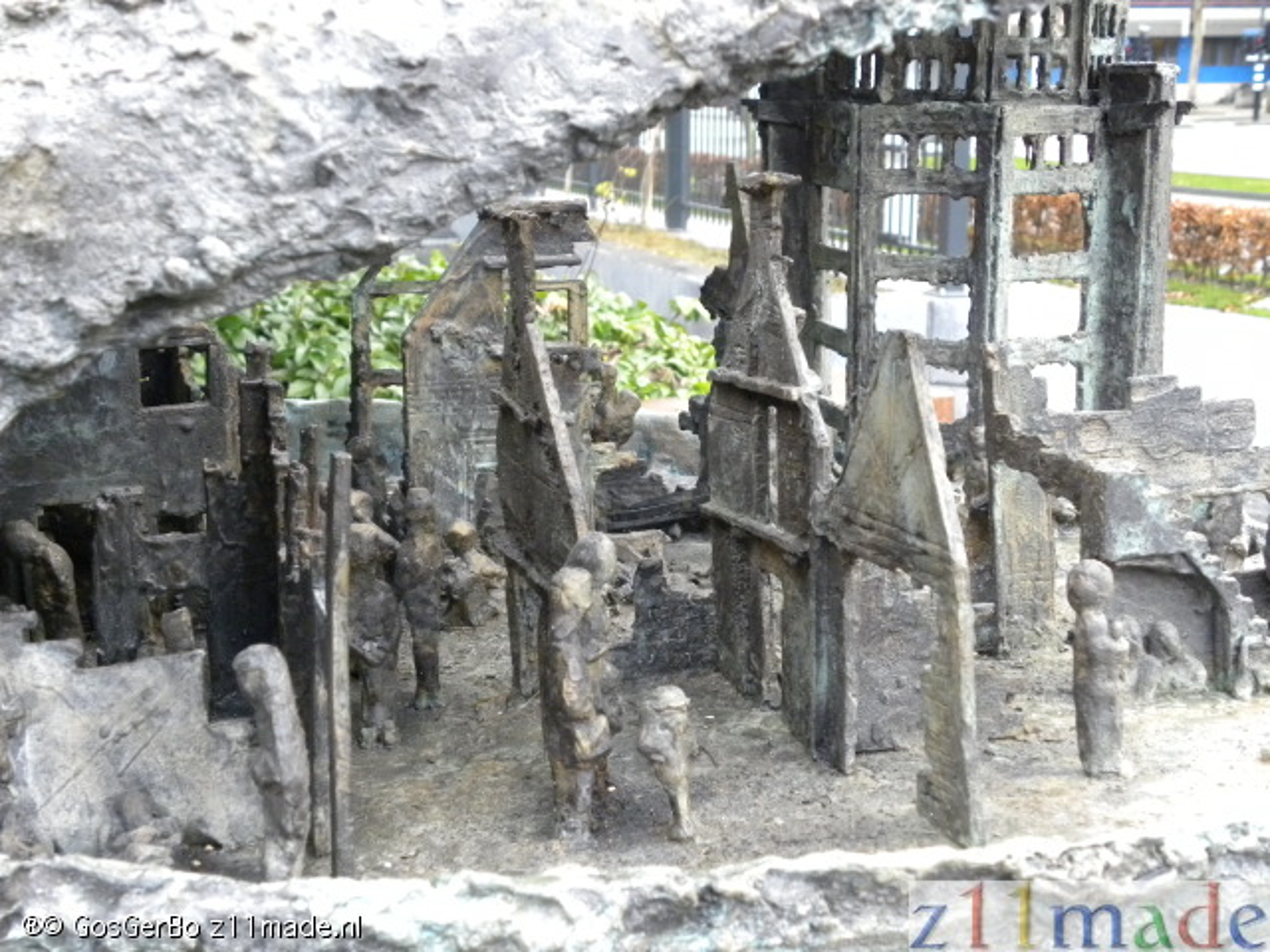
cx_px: 635
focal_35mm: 58
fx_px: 2128
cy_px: 476
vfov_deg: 25.2
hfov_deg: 33.2
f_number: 3.5
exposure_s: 1/75.6
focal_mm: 10.3
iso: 400
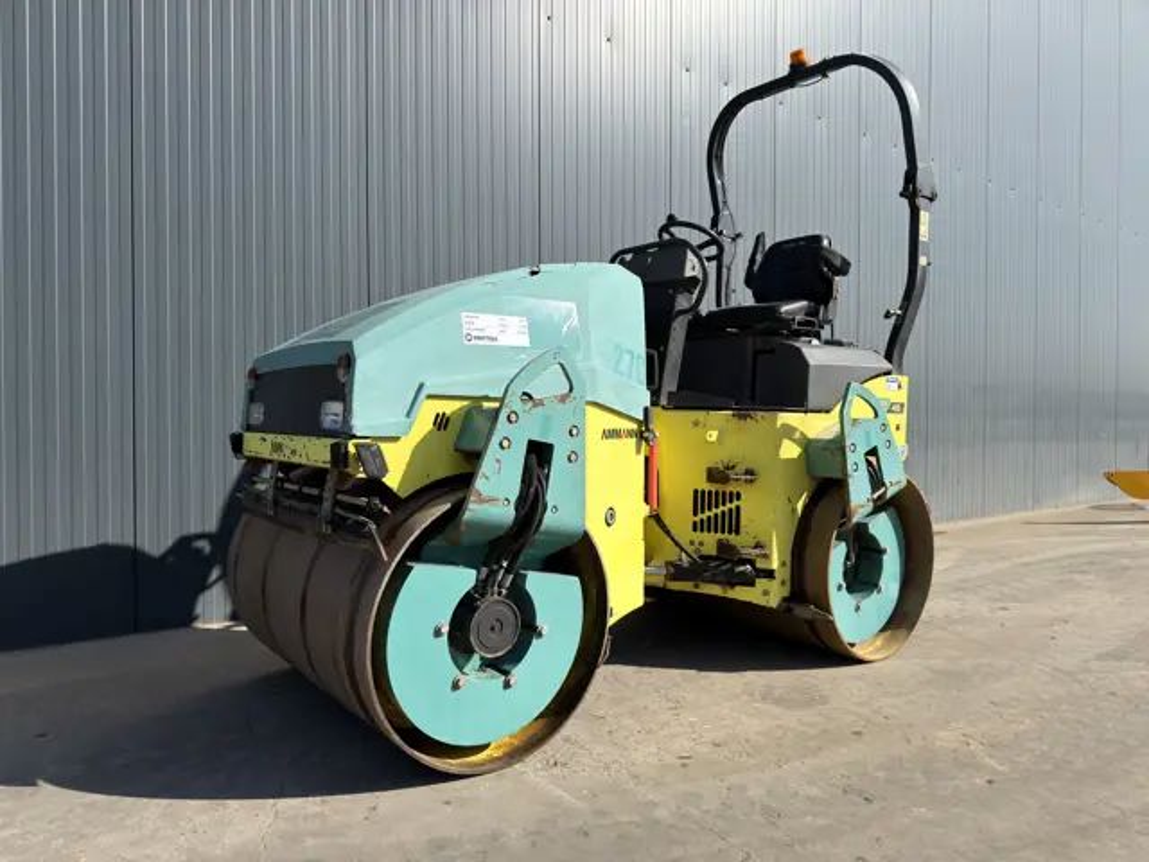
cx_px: 574
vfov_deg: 56.8
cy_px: 431
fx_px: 797
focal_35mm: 24
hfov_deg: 71.6
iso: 64
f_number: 1.78
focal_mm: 6.76
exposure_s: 1/4237
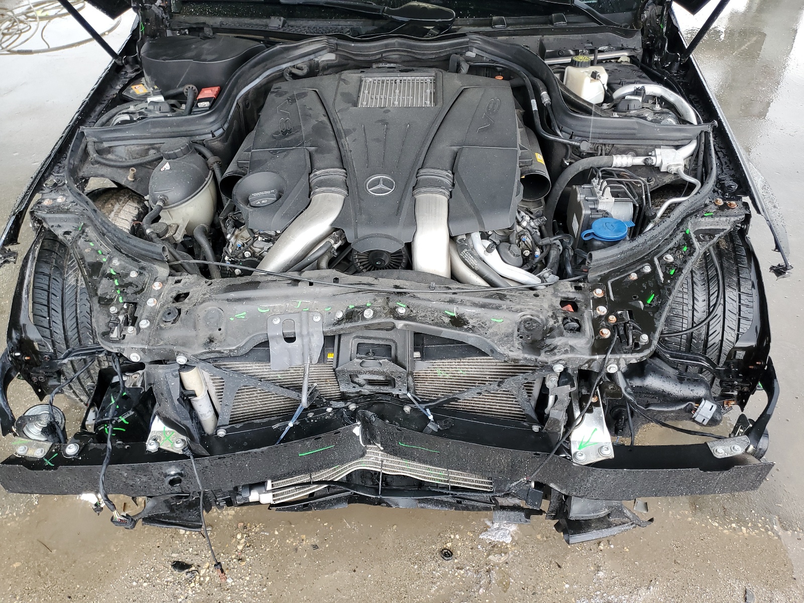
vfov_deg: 53.1
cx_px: 402
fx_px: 604
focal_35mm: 26
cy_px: 302
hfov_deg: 67.3
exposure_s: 1/120
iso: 68
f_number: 1.5
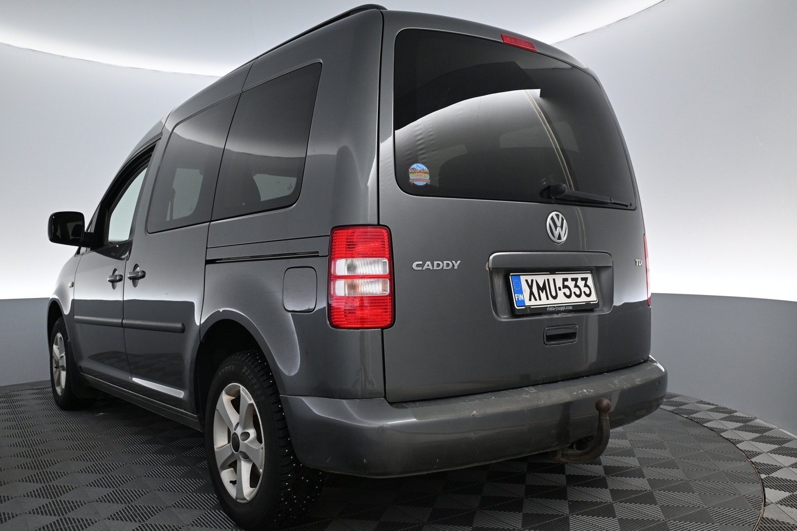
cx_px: 398
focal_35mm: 32
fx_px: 697
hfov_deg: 59.5
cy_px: 266
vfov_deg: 41.7
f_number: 4
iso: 1100
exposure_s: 1/125
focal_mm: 21
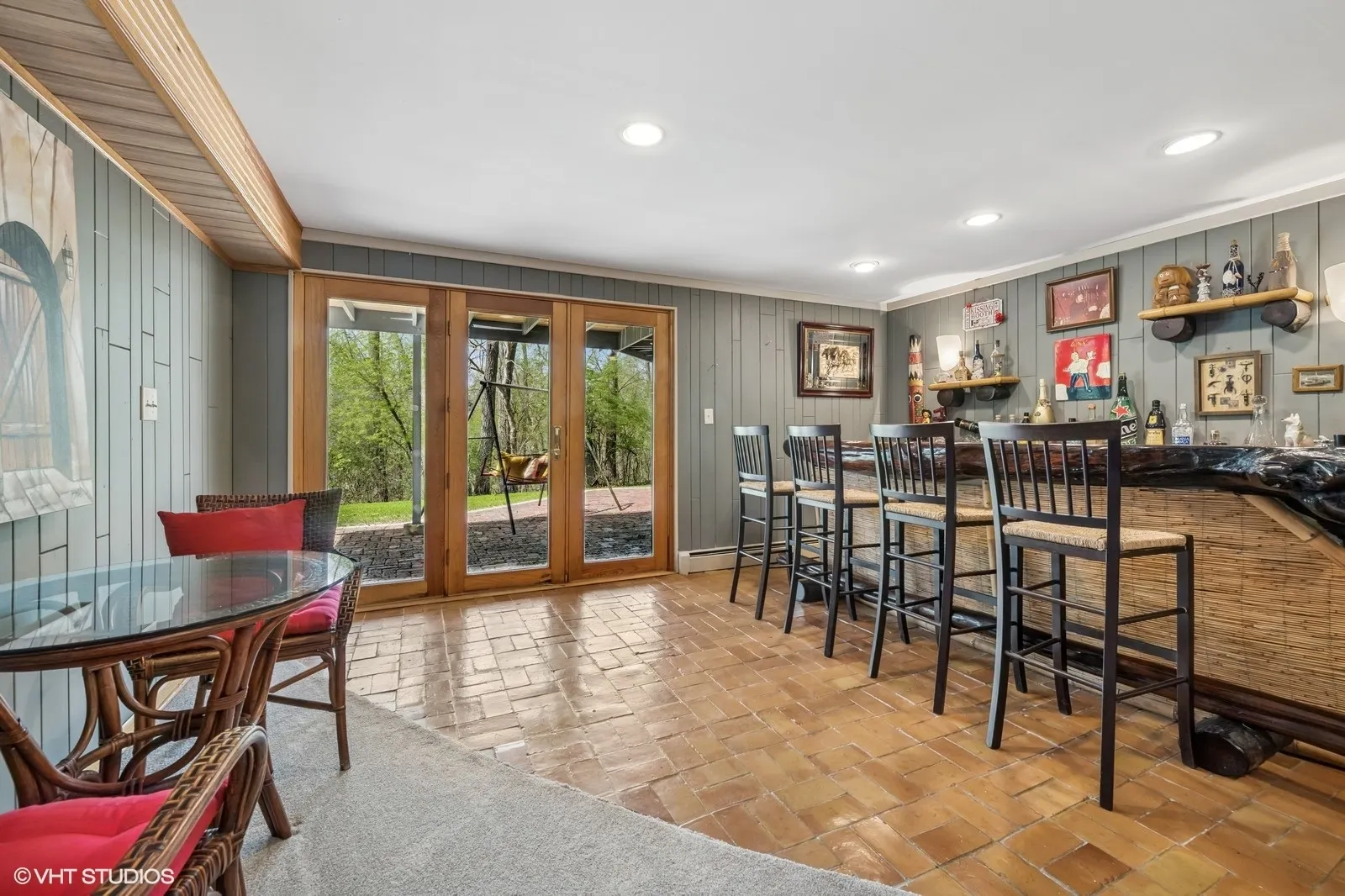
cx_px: 672
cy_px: 448
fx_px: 523
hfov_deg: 104.3
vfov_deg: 81.2
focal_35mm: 14
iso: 200
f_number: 9.5
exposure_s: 1/30
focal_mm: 14
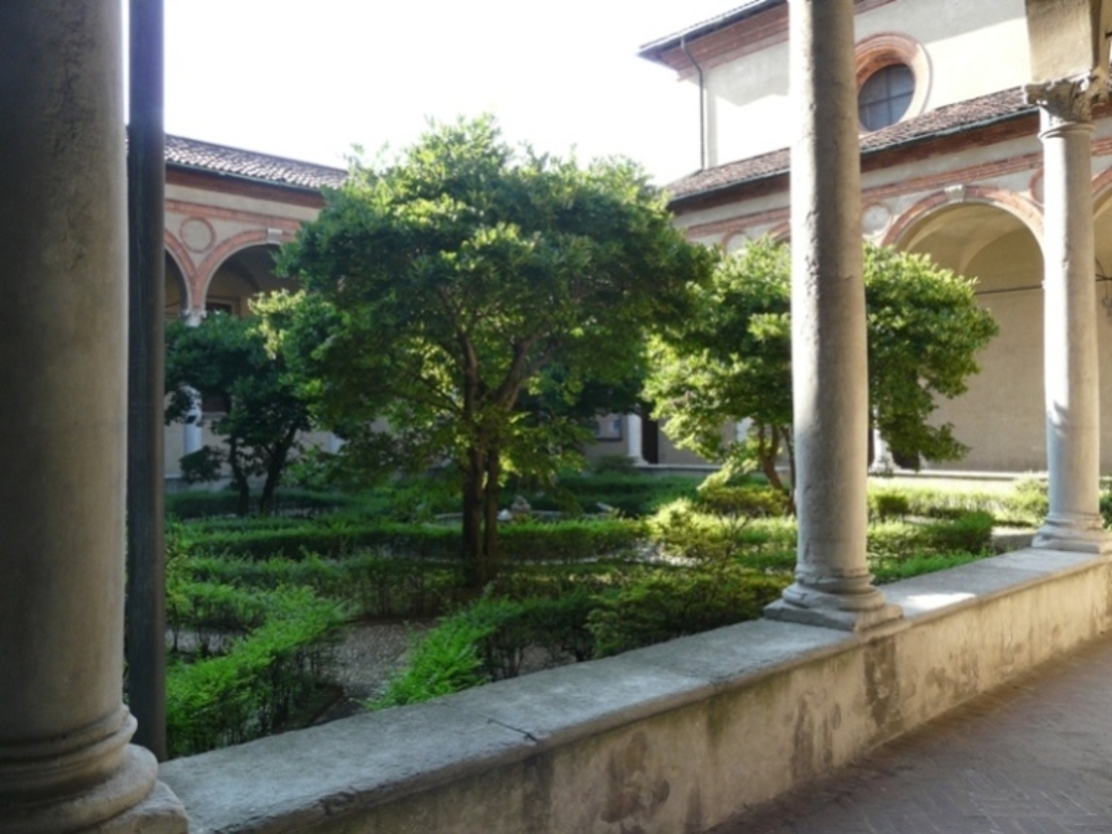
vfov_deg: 49.7
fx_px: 899
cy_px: 417
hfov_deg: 63.5
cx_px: 556
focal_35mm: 28
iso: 100
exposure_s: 1/100
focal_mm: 4.6
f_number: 3.2
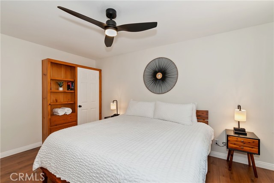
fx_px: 114
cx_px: 137
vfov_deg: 77.4
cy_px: 92
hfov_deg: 100.4
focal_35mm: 15
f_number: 8
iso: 400
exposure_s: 1/30
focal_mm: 10
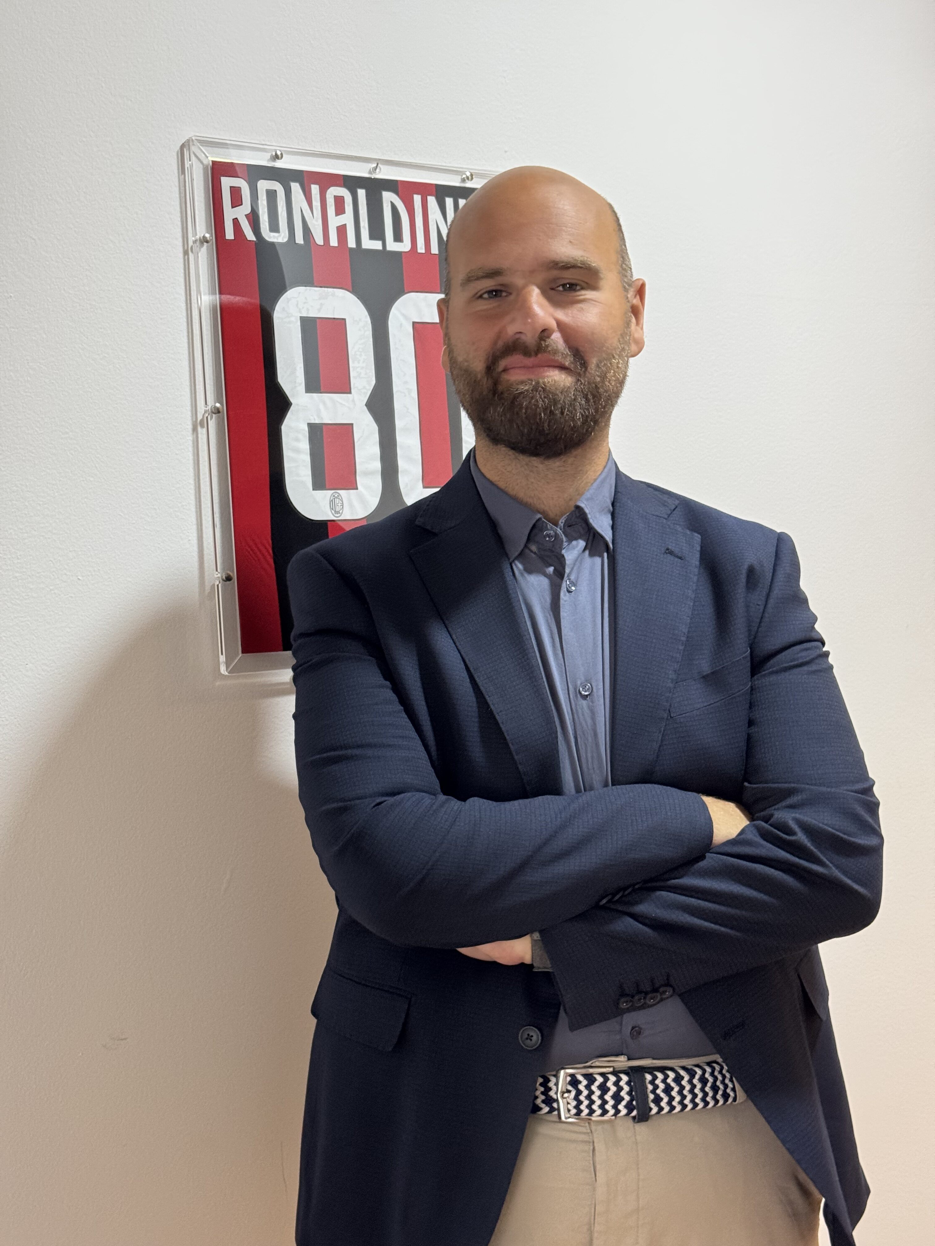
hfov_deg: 30.3
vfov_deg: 39.7
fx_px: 1729
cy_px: 623
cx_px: 468
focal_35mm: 48
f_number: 1.78
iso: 200
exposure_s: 1/50
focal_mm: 6.76
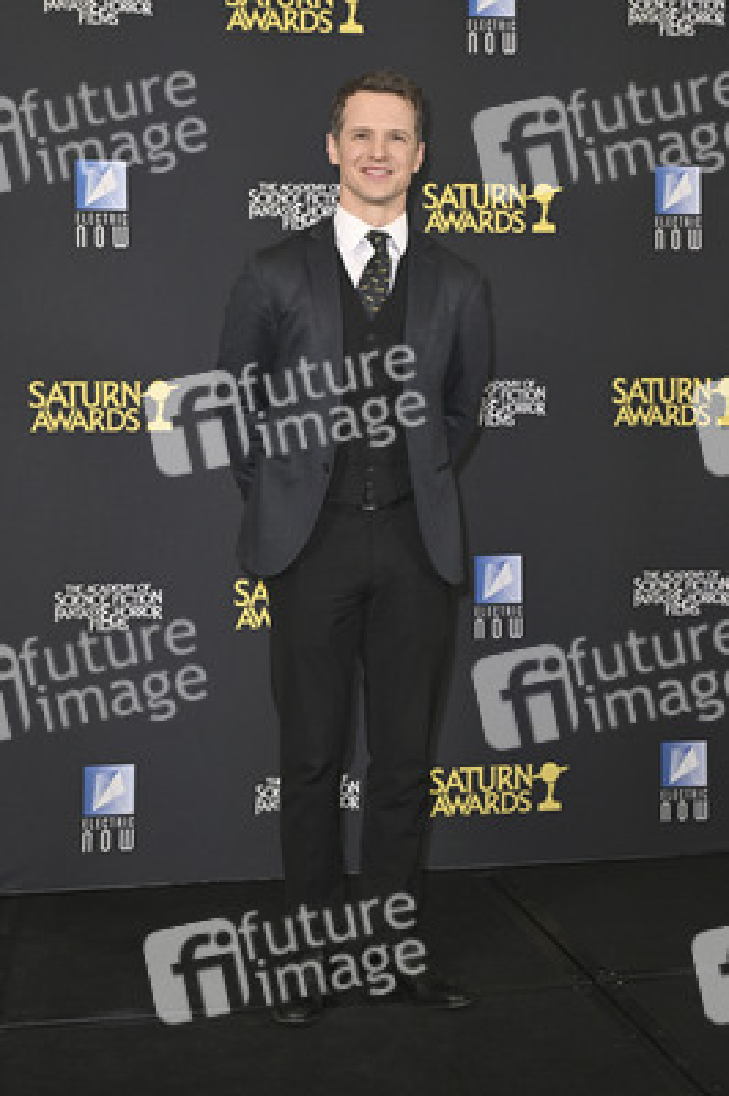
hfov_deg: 29.2
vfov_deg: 42.8
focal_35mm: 46
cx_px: 364
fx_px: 1400
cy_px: 548
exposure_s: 1/320
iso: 2000
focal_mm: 46
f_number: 5.6
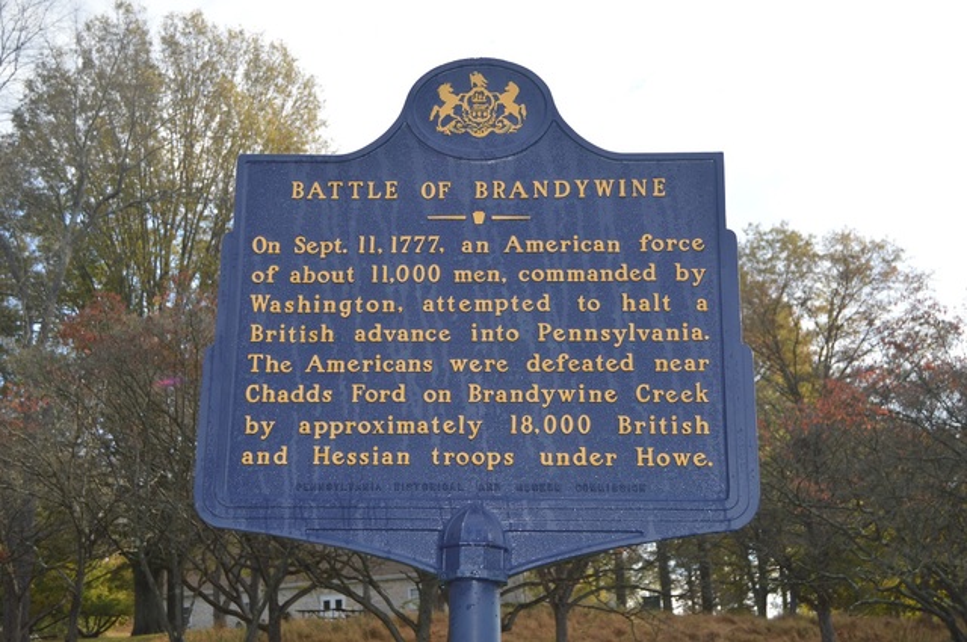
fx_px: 1288
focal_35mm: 48
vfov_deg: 28.0
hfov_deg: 41.2
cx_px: 484
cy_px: 321
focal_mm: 32
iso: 100
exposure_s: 1/200
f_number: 5.6
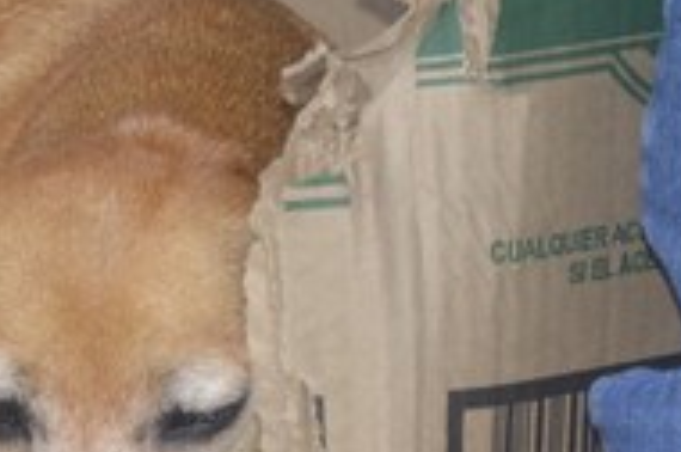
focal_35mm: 564
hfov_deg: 3.7
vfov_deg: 2.4
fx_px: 10647
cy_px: 255
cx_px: -54
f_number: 5.6
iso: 800
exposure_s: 1/60
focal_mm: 105
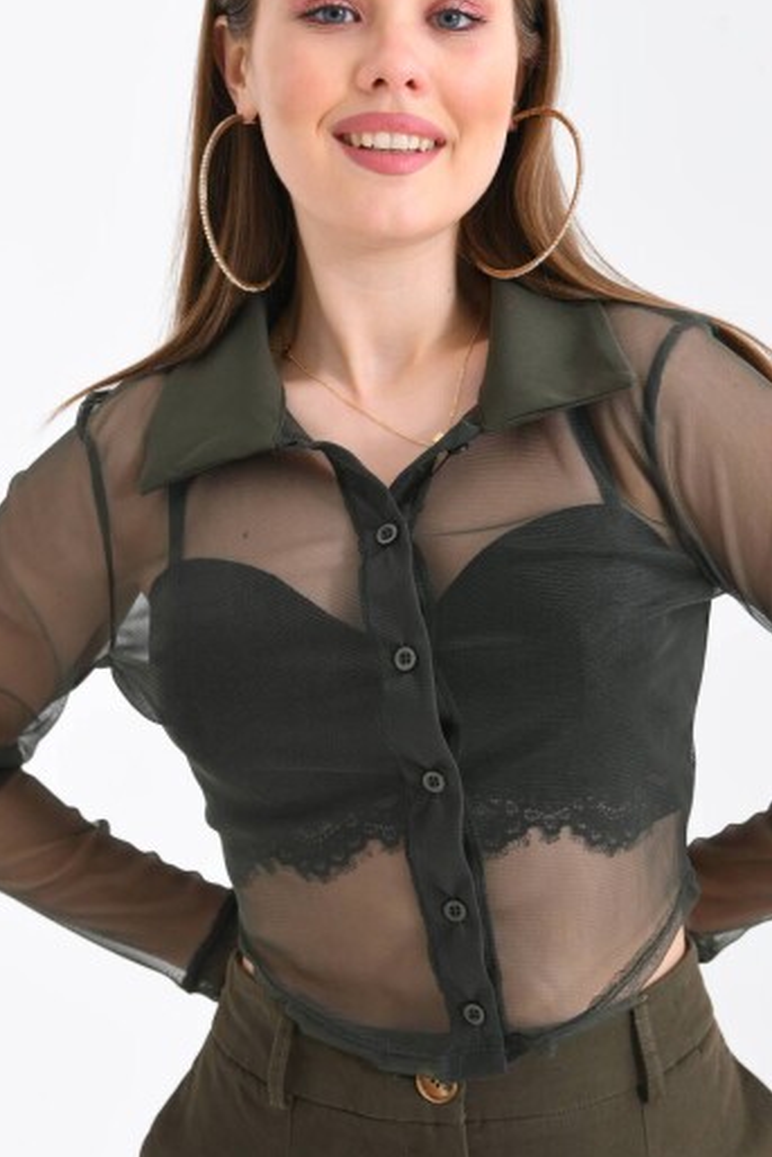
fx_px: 2250
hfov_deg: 19.4
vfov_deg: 28.8
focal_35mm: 70
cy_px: 549
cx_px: 473
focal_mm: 48
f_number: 6.3
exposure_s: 1/125
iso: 160
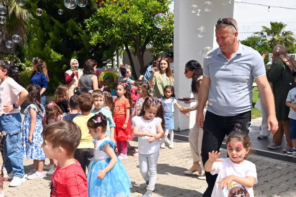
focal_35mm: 40
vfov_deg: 33.4
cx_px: 131
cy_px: 109
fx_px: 329
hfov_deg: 48.4
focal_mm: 32
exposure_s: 1/200
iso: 200
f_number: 11
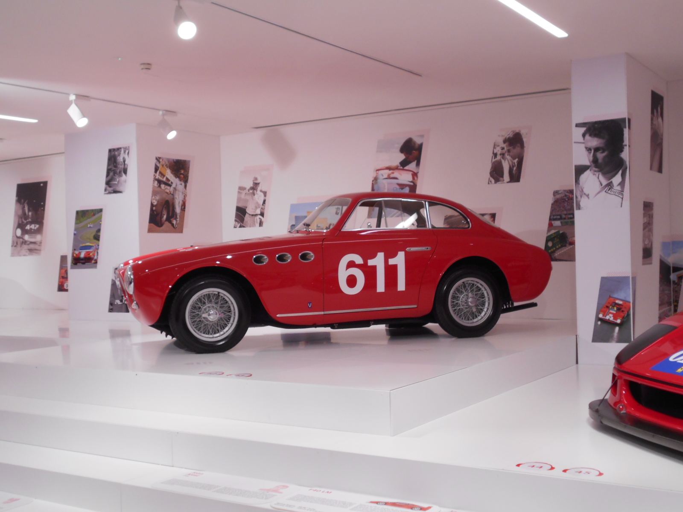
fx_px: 868
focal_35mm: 44
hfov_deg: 42.9
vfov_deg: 32.9
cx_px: 342
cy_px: 256
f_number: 4.2
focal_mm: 7.7
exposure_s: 1/30
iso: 160
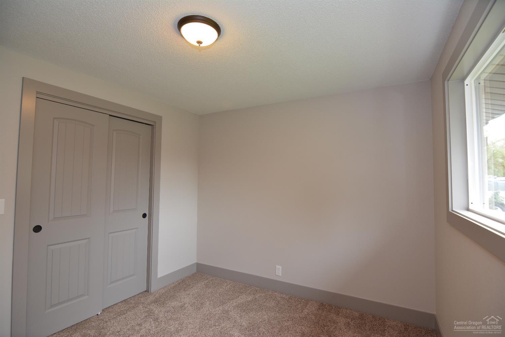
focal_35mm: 16
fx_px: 231
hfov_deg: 95.0
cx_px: 252
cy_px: 168
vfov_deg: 72.1
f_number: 4
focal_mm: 11
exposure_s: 1/60
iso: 360
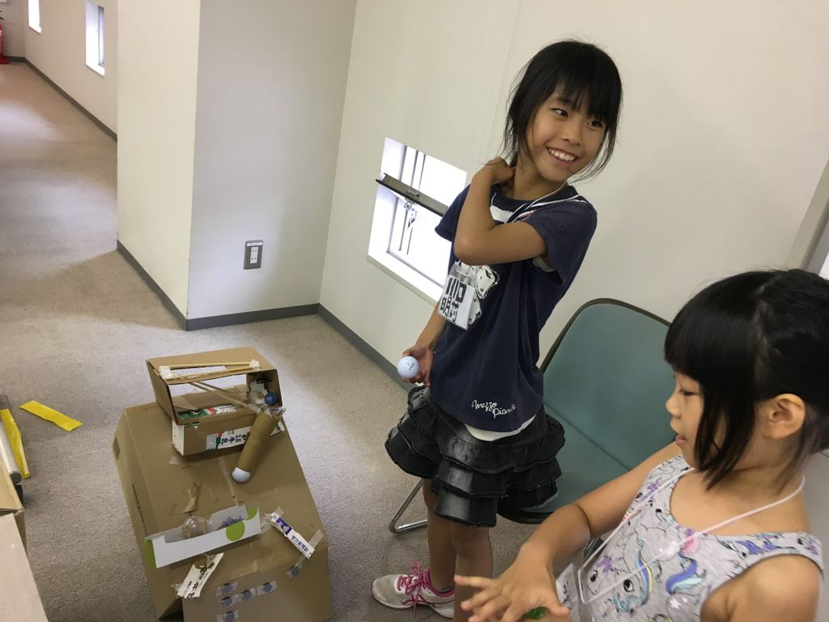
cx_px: 414
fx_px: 695
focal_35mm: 29
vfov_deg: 48.2
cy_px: 311
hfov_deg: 61.7
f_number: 2.2
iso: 64
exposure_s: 1/30
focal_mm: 4.15
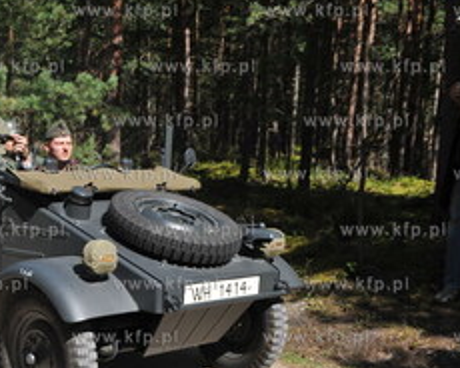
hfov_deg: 29.7
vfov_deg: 24.4
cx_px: 82
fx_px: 844
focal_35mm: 62
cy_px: 256
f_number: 11
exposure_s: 1/500
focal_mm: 38
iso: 400
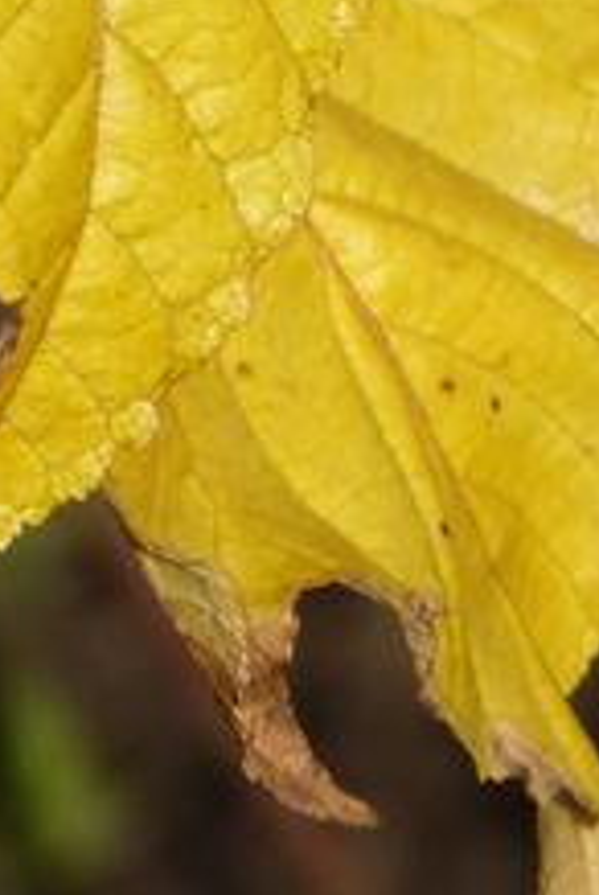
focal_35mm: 579
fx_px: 14404
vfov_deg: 3.5
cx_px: 0
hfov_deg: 2.4
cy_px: -546
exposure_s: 1/1300
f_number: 4
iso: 100
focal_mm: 27.3
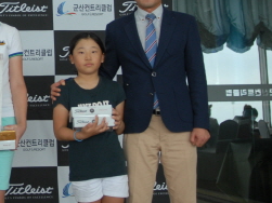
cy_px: 43
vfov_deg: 15.5
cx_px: -53
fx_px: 746
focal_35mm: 95
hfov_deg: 19.5
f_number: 2.8
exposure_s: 1/90
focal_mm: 22
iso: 200
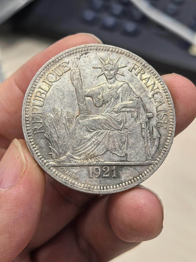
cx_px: 98
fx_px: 408
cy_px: 131
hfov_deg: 27.0
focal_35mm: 54
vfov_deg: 35.5
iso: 250
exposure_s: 1/100
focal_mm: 6.98
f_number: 2
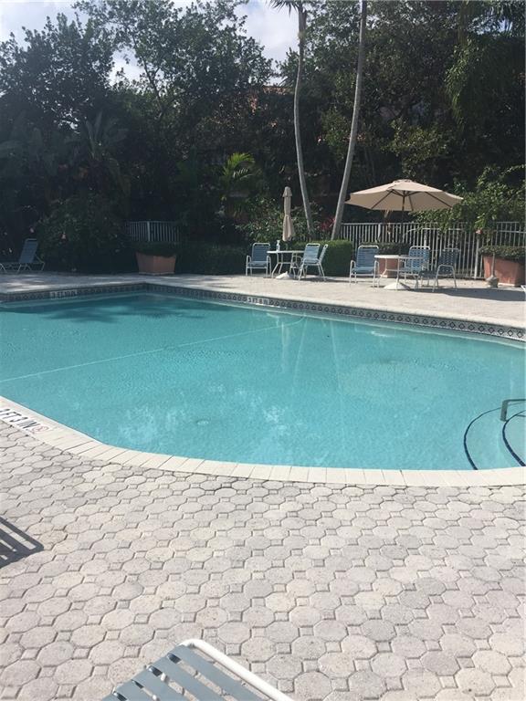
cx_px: 263
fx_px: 588
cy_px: 350
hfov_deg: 48.2
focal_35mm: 29
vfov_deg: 61.7
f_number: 2.2
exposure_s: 1/2825
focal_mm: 4.15
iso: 32
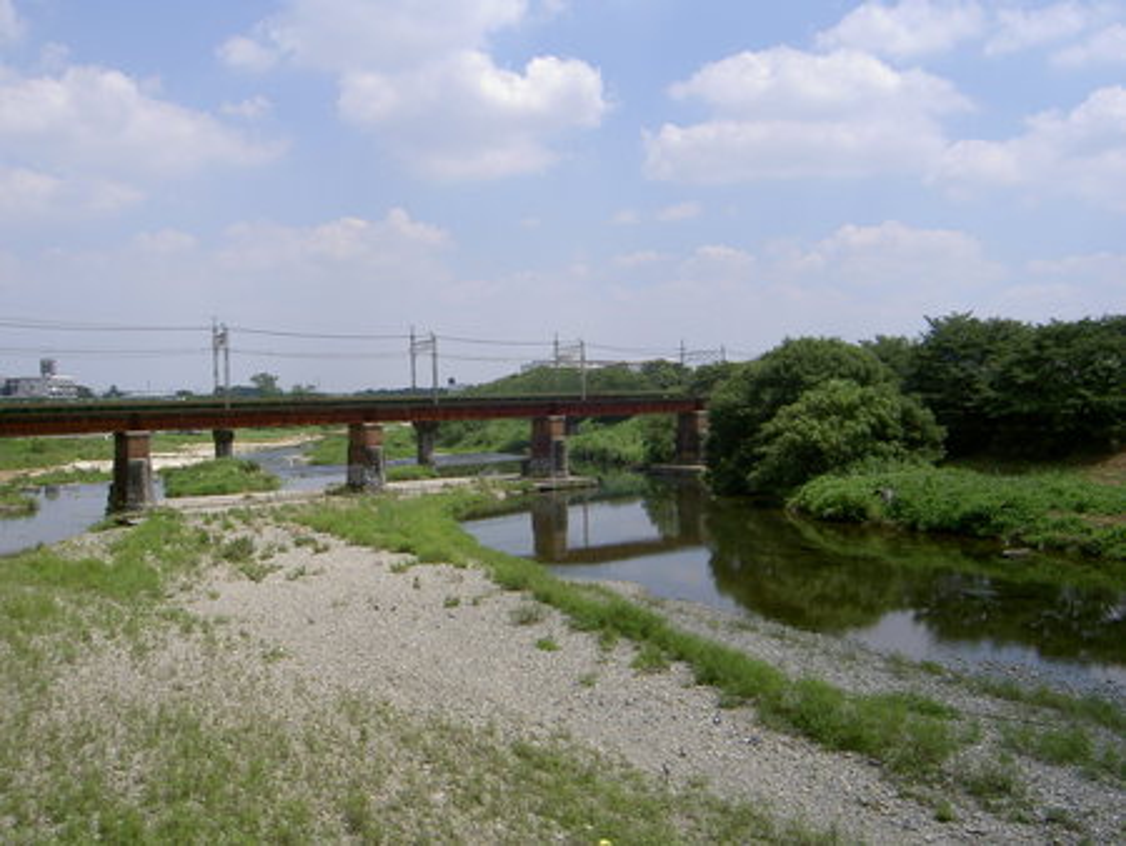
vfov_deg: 41.8
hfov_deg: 53.9
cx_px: 563
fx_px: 1107
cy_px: 423
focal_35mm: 34
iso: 50
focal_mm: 5.6
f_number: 4.7
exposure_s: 1/400
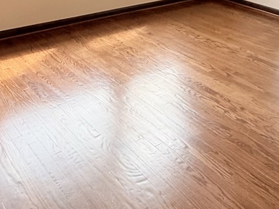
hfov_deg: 36.9
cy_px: -99
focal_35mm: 51
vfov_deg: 23.3
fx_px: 411
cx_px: 196
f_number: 2.2
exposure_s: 1/229
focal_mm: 2.22
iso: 64
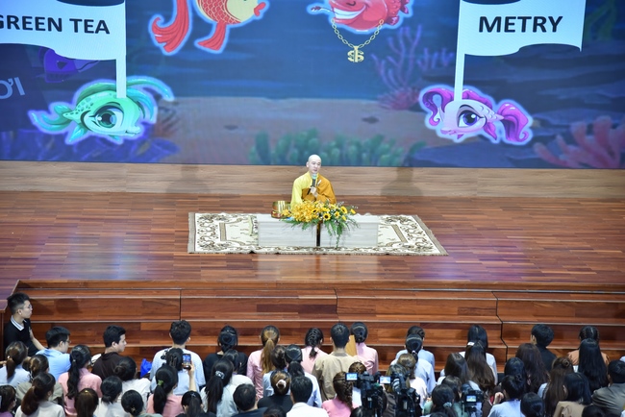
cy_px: 208
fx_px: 1494
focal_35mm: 86
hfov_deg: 23.6
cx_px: 312
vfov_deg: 15.9
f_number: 4
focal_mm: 86
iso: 1250
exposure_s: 1/60
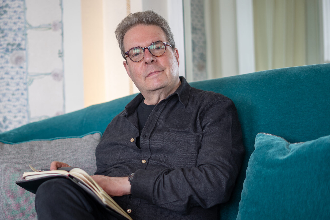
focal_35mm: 65
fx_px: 596
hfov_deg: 30.8
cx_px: 116
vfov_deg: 20.9
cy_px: 130
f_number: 1.8
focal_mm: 50
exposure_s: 1/100
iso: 250
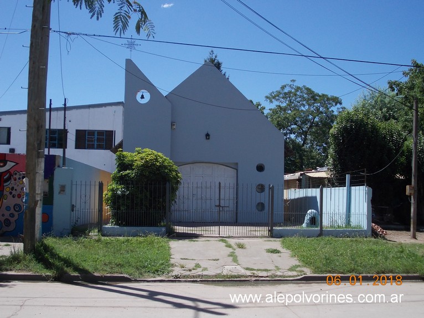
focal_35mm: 43
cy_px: 159
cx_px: 212
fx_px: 527
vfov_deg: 33.6
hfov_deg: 43.9
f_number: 6.5
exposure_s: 1/250
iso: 80
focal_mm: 6.1
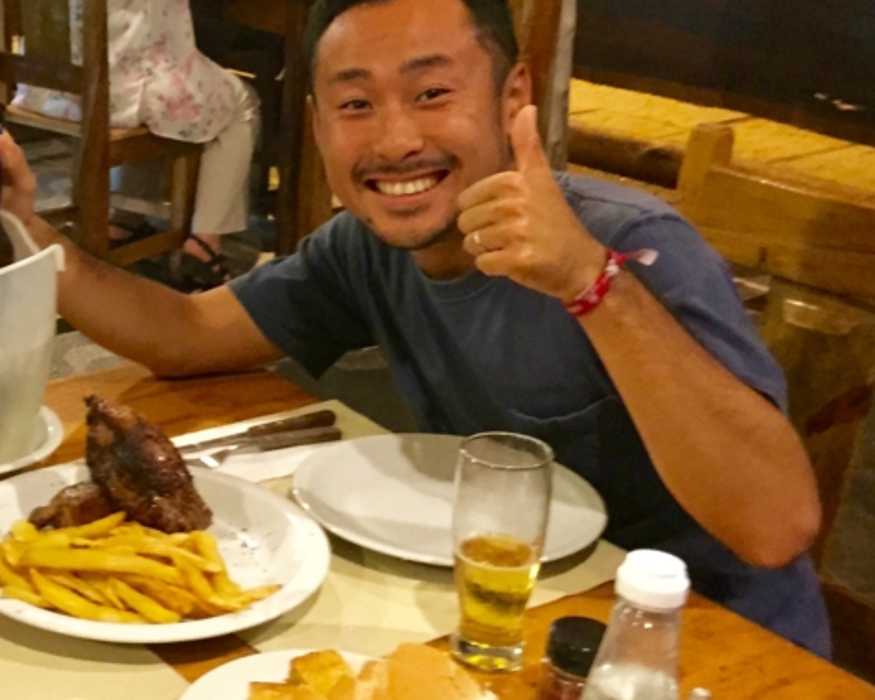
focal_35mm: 61
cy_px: 321
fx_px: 1580
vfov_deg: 25.0
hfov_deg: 29.0
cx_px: 2
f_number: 2.2
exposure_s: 1/15
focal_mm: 4.15
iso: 500
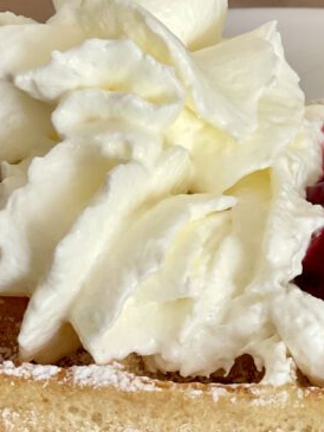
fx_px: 1821
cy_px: 33
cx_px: 298
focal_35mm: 146
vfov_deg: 13.4
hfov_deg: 10.1
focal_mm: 6
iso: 160
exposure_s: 1/122
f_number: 2
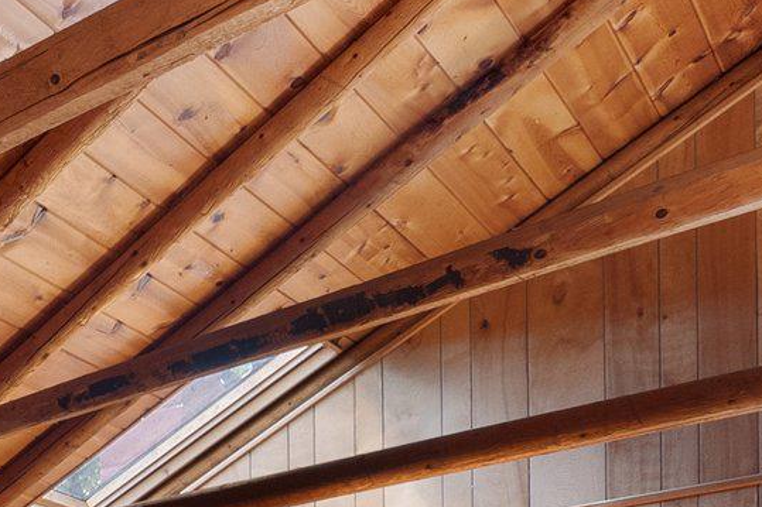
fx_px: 1206
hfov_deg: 28.4
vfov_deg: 19.7
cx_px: -246
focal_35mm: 57
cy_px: 818
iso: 640
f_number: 8
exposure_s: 1
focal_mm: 10
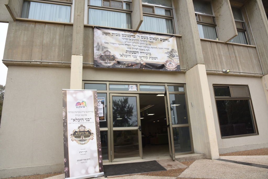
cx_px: 134
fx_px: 179
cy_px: 90
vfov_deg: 53.1
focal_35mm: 24
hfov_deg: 73.7
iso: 400
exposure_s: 1/100
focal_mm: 24
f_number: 11
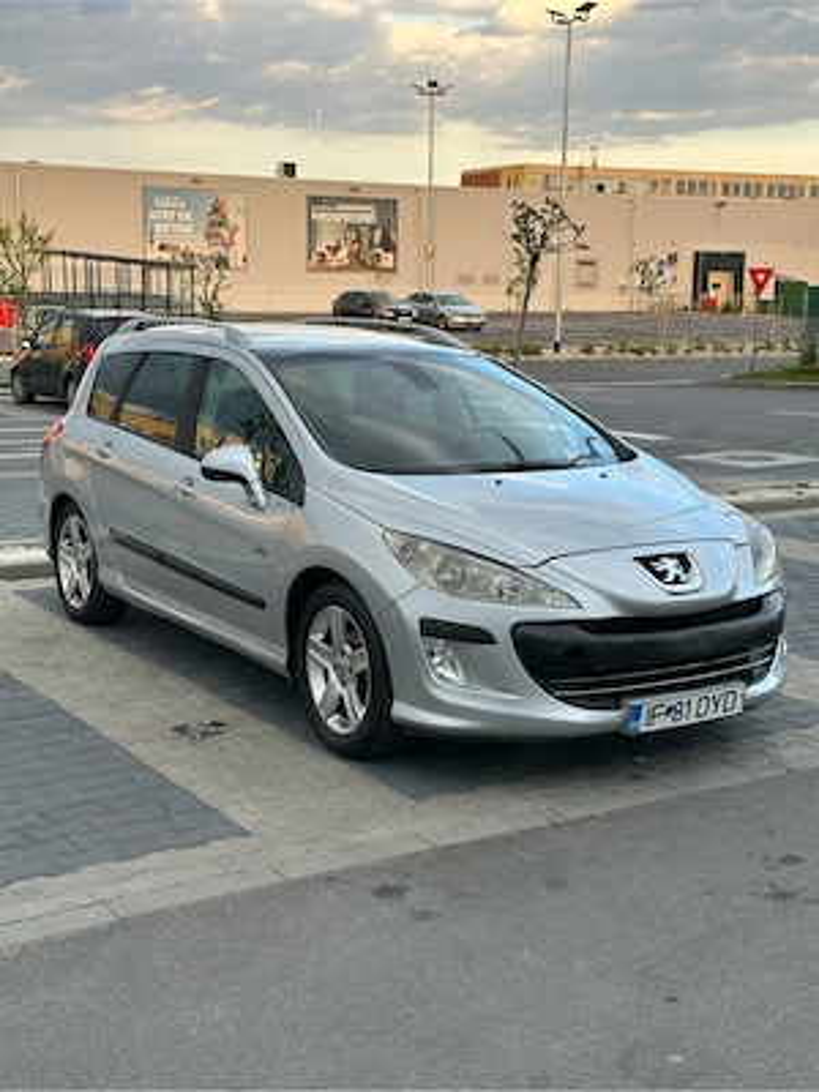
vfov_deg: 39.7
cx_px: 410
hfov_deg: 30.3
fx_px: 1514
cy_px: 546
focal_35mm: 48
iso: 64
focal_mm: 6.86
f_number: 1.78
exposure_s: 1/279
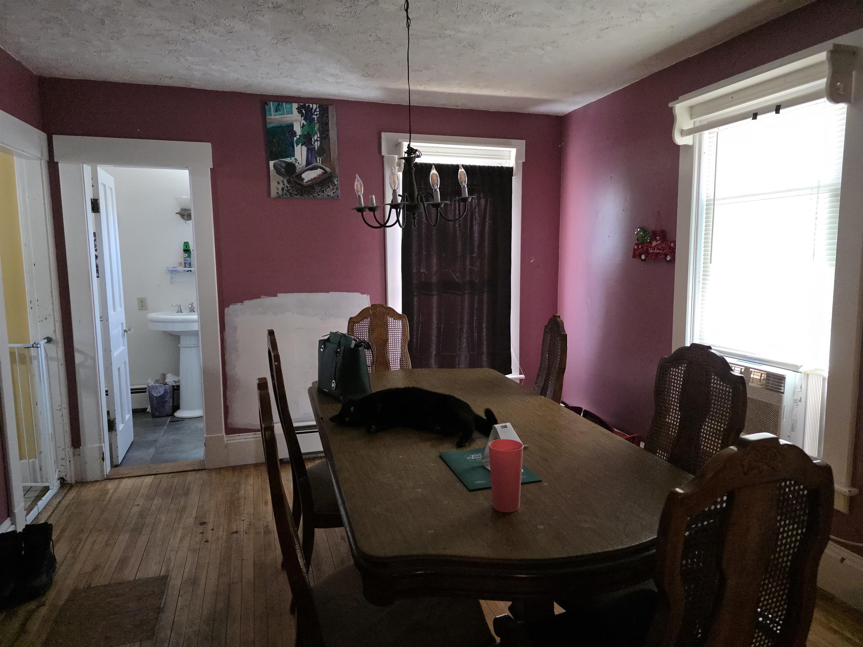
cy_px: 324
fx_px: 573
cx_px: 432
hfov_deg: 73.9
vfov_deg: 58.9
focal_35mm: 23
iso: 800
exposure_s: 1/120
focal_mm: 6.3
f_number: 1.7
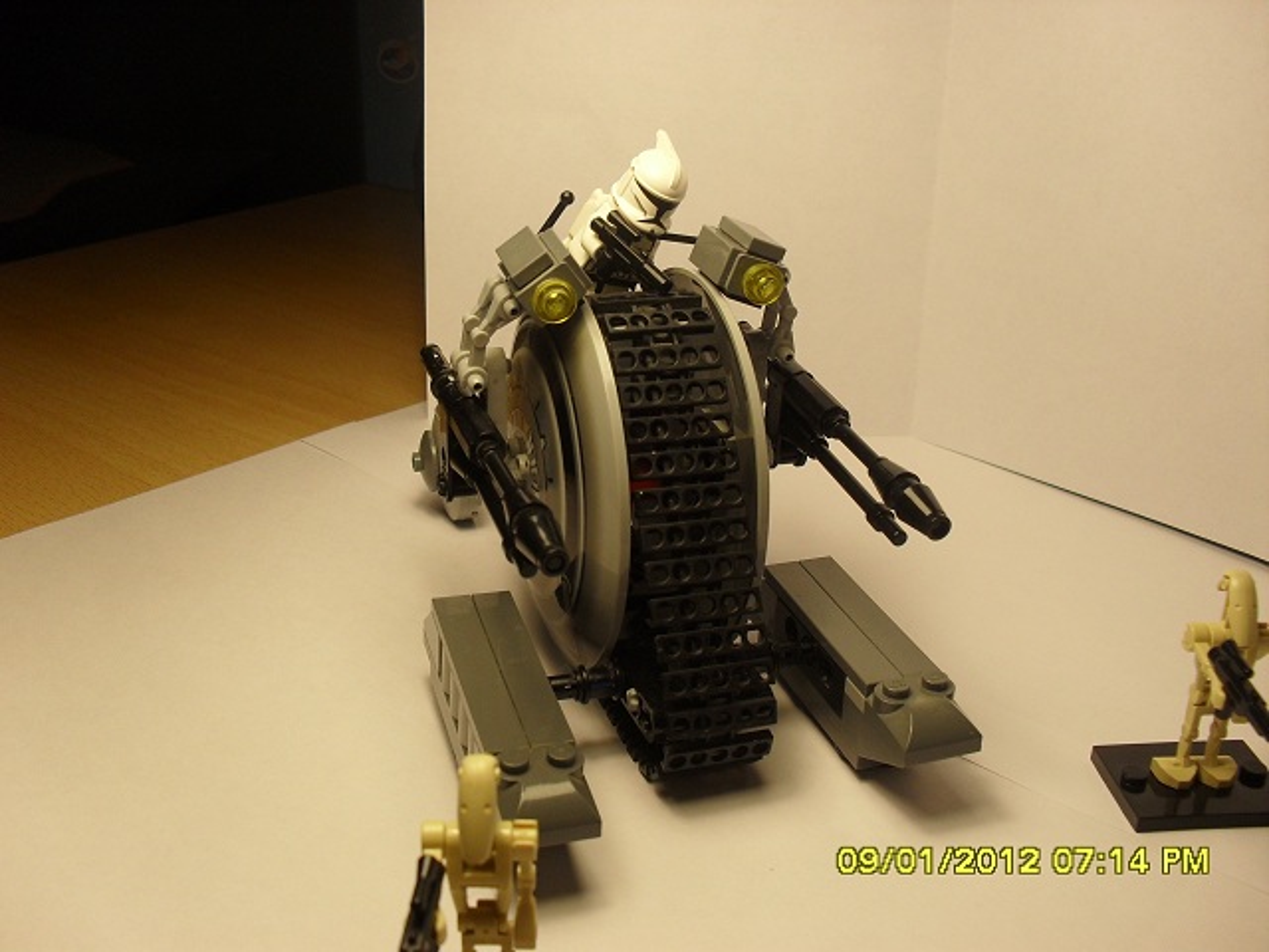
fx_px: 1283
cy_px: 476
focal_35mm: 35
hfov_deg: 52.6
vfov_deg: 40.7
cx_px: 634
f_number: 3.2
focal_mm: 6.3
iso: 100
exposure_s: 1/90
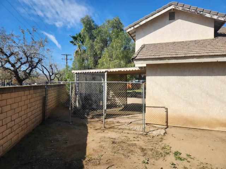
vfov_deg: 58.9
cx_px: 113
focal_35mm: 23
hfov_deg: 73.9
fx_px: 150
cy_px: 84
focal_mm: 5.4
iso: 20
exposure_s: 1/1659
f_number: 1.8
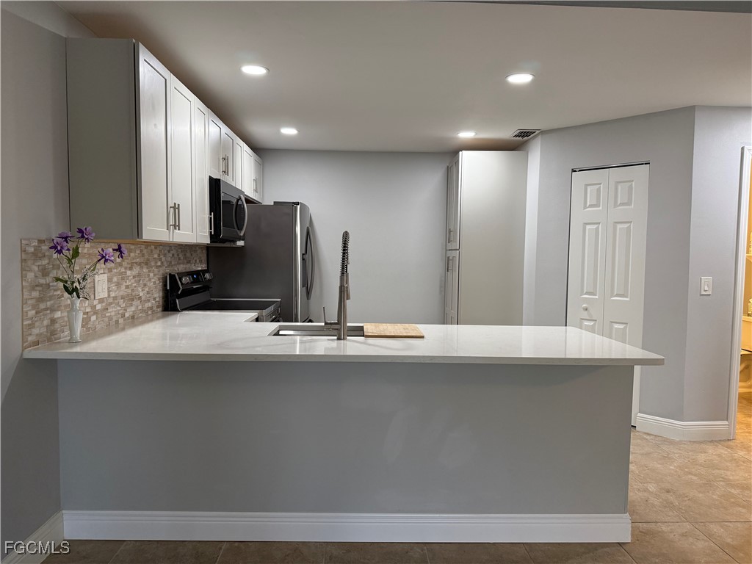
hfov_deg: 71.6
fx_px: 521
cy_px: 282
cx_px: 376
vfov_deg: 56.8
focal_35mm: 24
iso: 250
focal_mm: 6.76
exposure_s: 1/120
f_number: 1.78
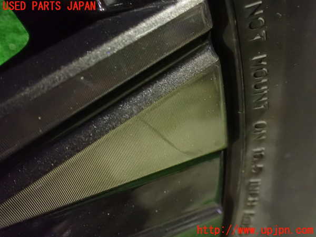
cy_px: 118
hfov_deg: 60.0
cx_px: 158
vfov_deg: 46.8
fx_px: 274
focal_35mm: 30
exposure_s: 1/20
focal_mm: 5.4
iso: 1600
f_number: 2.3
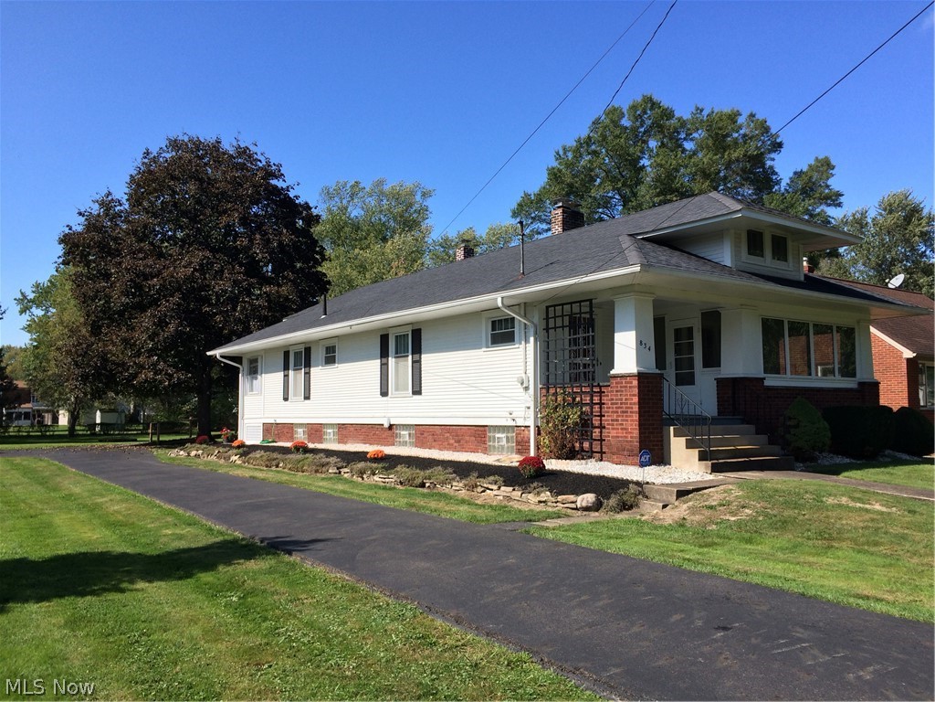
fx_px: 783
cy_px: 351
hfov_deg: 61.7
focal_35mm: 29
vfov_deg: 48.2
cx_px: 468
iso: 32
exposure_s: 1/1709
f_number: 2.2
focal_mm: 4.15
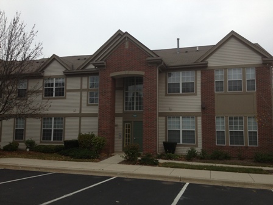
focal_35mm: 35
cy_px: 102
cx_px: 136
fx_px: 276
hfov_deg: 52.6
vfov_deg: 40.7
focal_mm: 4.28
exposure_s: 1/355
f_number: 2.4
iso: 50
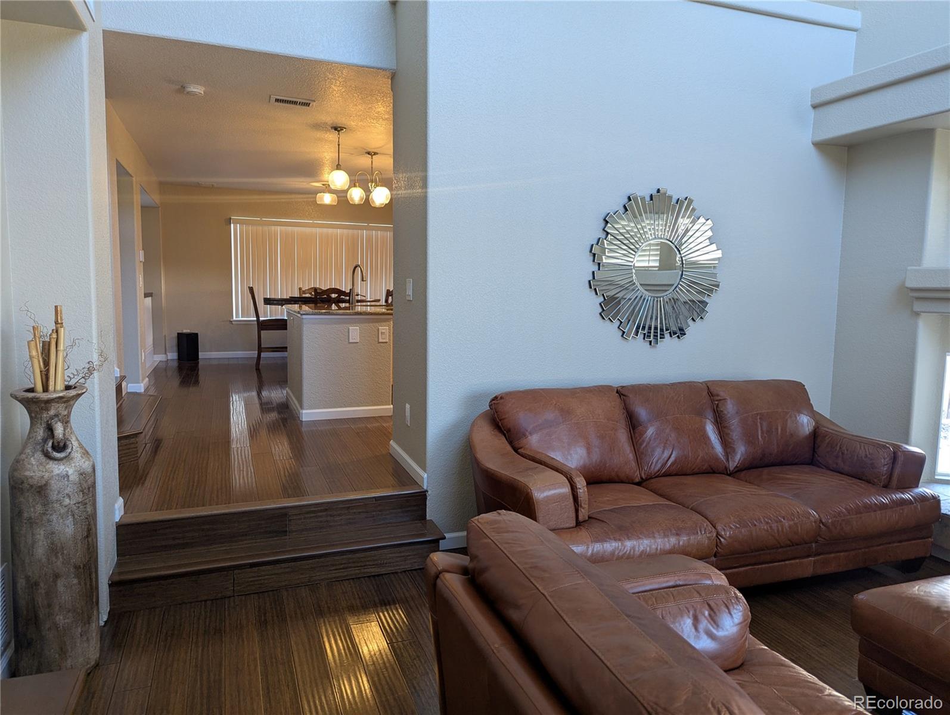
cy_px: 358
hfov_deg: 71.5
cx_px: 475
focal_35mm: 24
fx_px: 660
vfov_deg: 56.9
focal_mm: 6.81
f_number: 1.85
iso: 77
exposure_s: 1/40
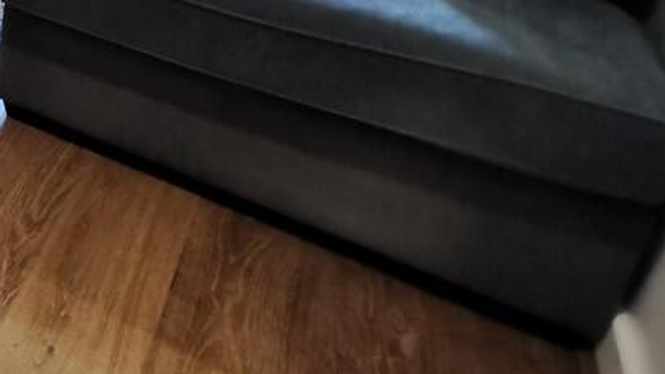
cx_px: -120
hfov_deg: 35.2
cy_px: -198
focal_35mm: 47
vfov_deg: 21.2
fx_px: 829
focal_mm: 2.26
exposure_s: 1/33.3
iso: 250
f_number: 2.2
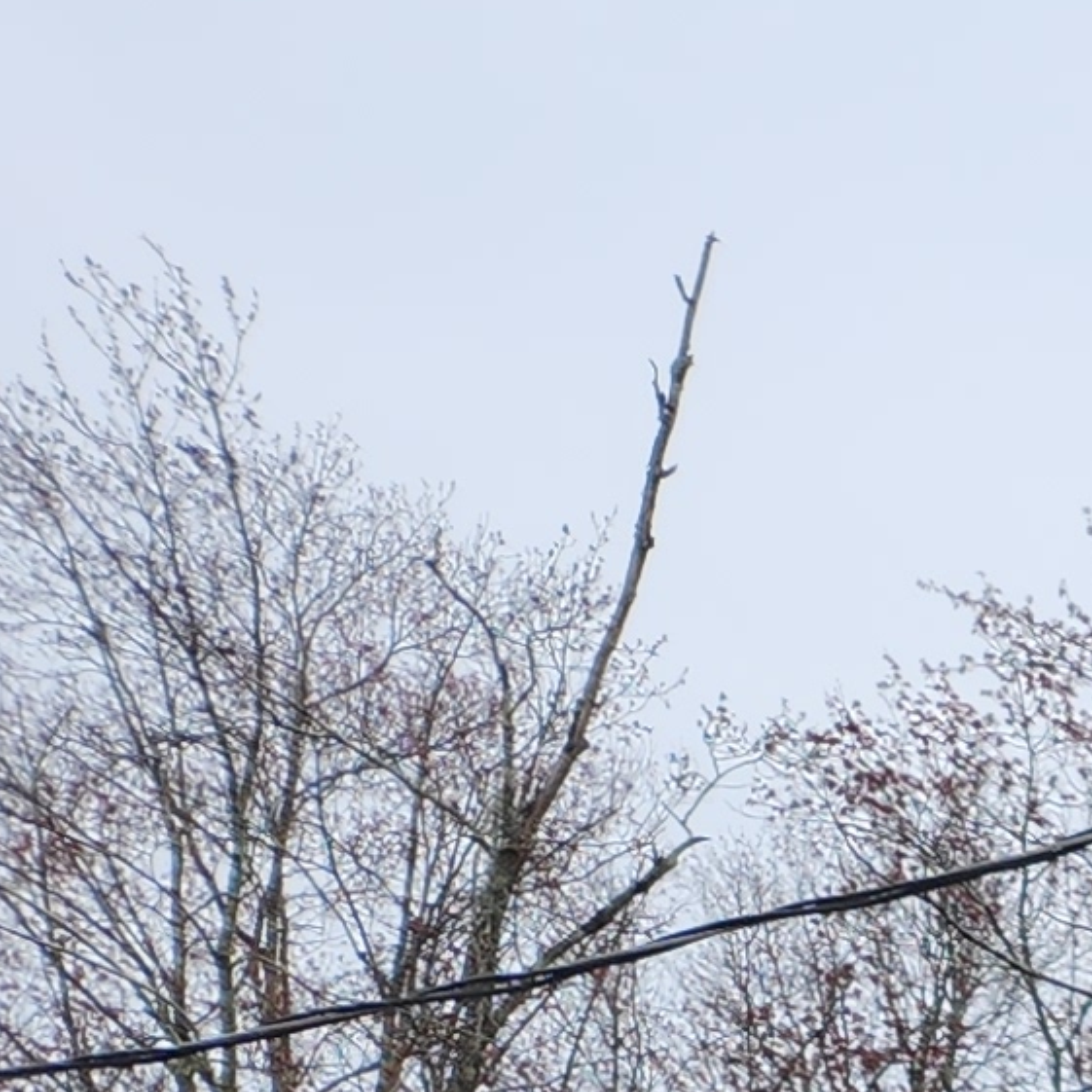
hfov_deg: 8.9
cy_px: 2680
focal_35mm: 145
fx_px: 5175
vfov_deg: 10.3
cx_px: 3659
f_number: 1.8
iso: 20
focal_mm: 5.4
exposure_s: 1/1546
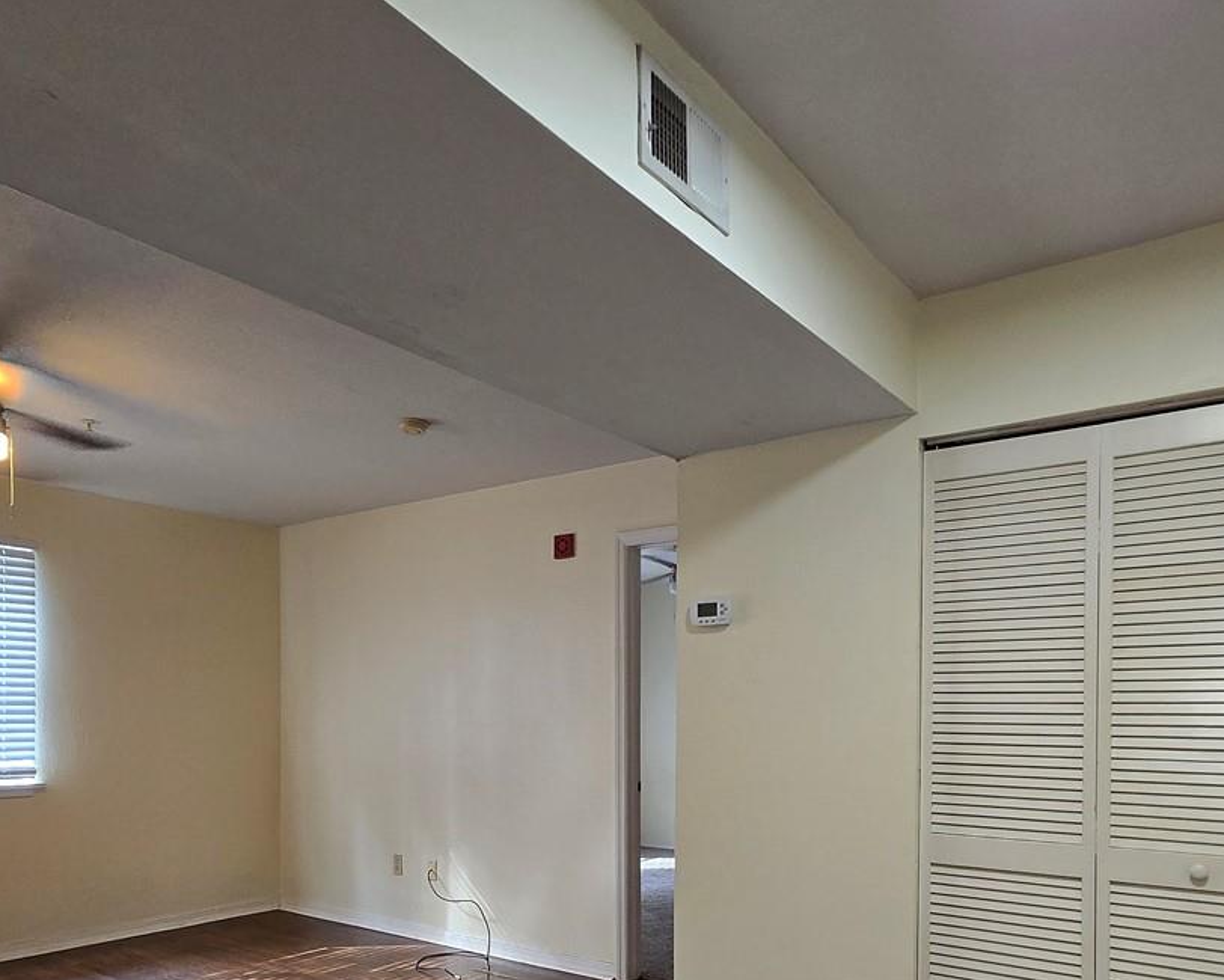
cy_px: 733
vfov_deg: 54.2
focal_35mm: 25
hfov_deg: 68.1
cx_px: 614
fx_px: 906
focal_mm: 1.7
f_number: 2.2
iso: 125
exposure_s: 1/60
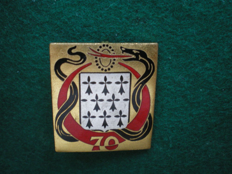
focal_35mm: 38
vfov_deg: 37.7
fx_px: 255
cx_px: 116
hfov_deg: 49.0
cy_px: 87
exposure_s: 1/13
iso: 400
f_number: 3.1
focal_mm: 6.3
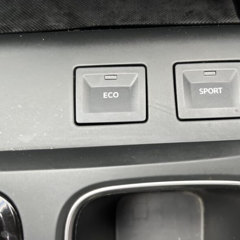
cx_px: 144
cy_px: 120
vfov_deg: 52.5
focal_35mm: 31
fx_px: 243
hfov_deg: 52.2
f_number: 1.6
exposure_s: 1/121
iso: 125
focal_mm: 5.1
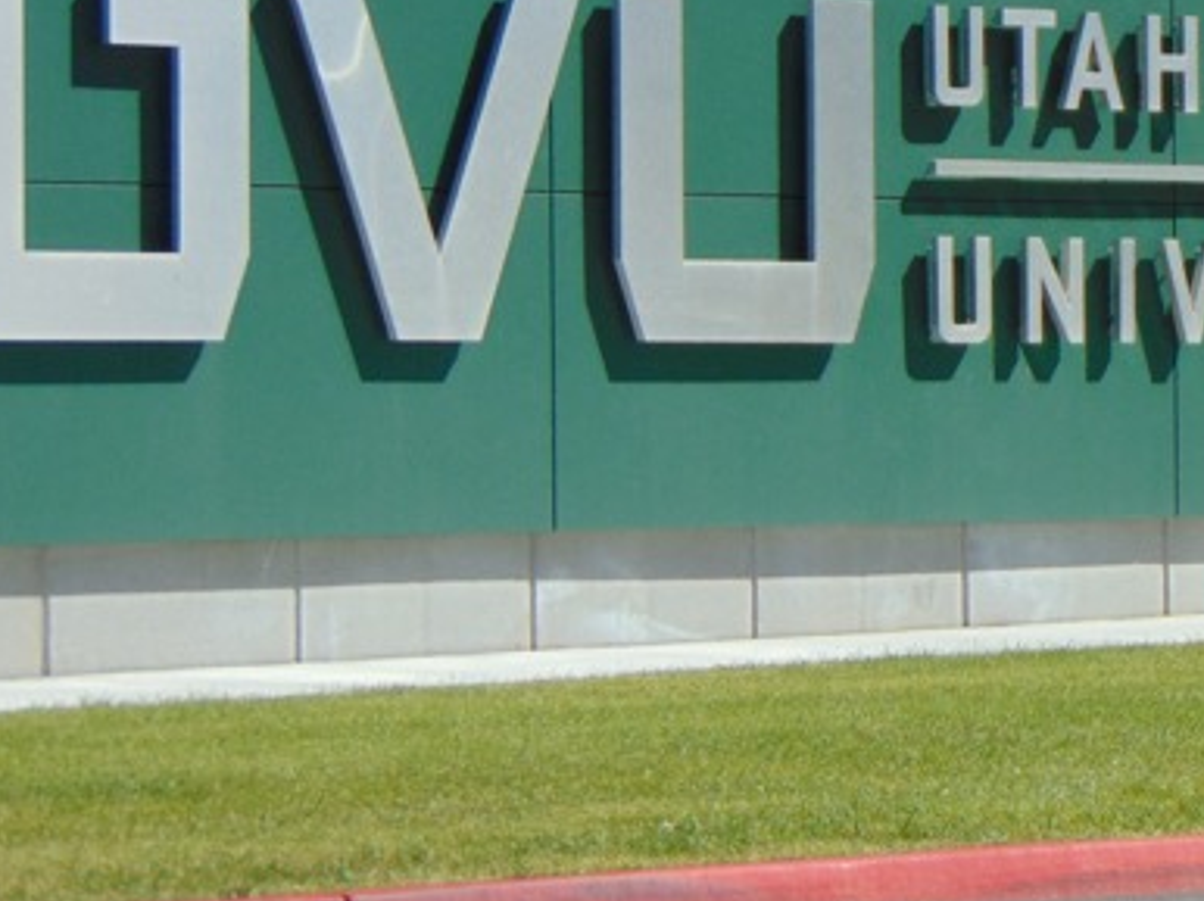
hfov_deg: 8.8
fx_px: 7786
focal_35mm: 224
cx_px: 908
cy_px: 153
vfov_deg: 6.6
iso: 80
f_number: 3.9
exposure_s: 1/800
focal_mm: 19.4
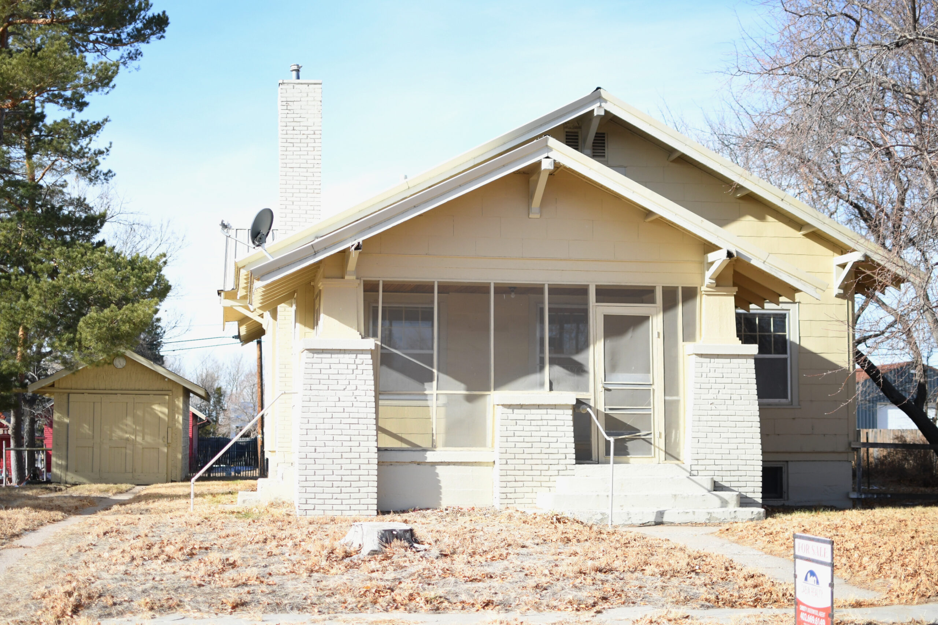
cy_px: 312
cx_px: 469
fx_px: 1368
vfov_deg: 25.7
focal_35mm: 52
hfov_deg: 37.9
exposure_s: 1/5000
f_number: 1.8
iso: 320
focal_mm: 35
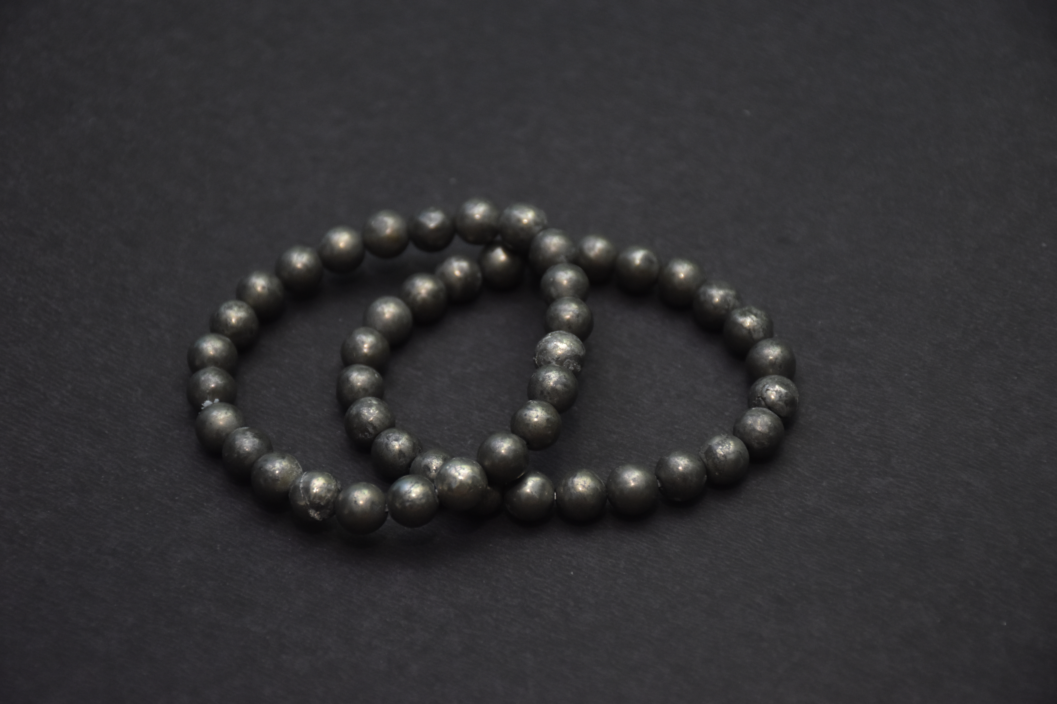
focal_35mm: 120
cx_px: 528
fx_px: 3523
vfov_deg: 11.4
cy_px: 352
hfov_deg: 17.1
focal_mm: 80
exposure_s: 1/125
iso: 800
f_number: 5.6
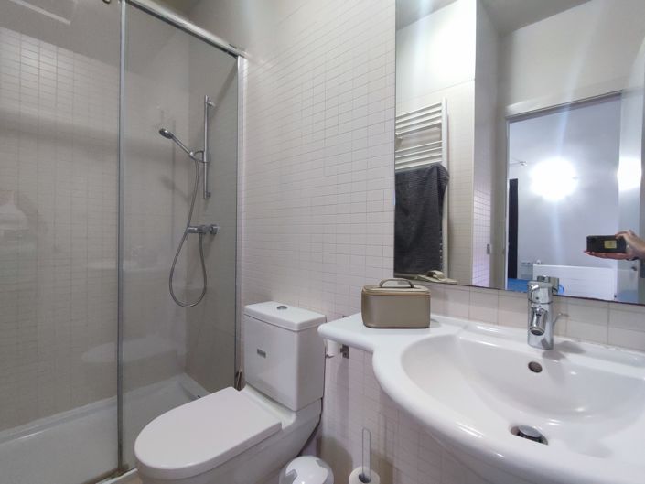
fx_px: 298
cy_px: 242
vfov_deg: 78.1
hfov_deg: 94.5
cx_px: 322
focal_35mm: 16
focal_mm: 1.65
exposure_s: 1/60
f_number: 2.2
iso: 432
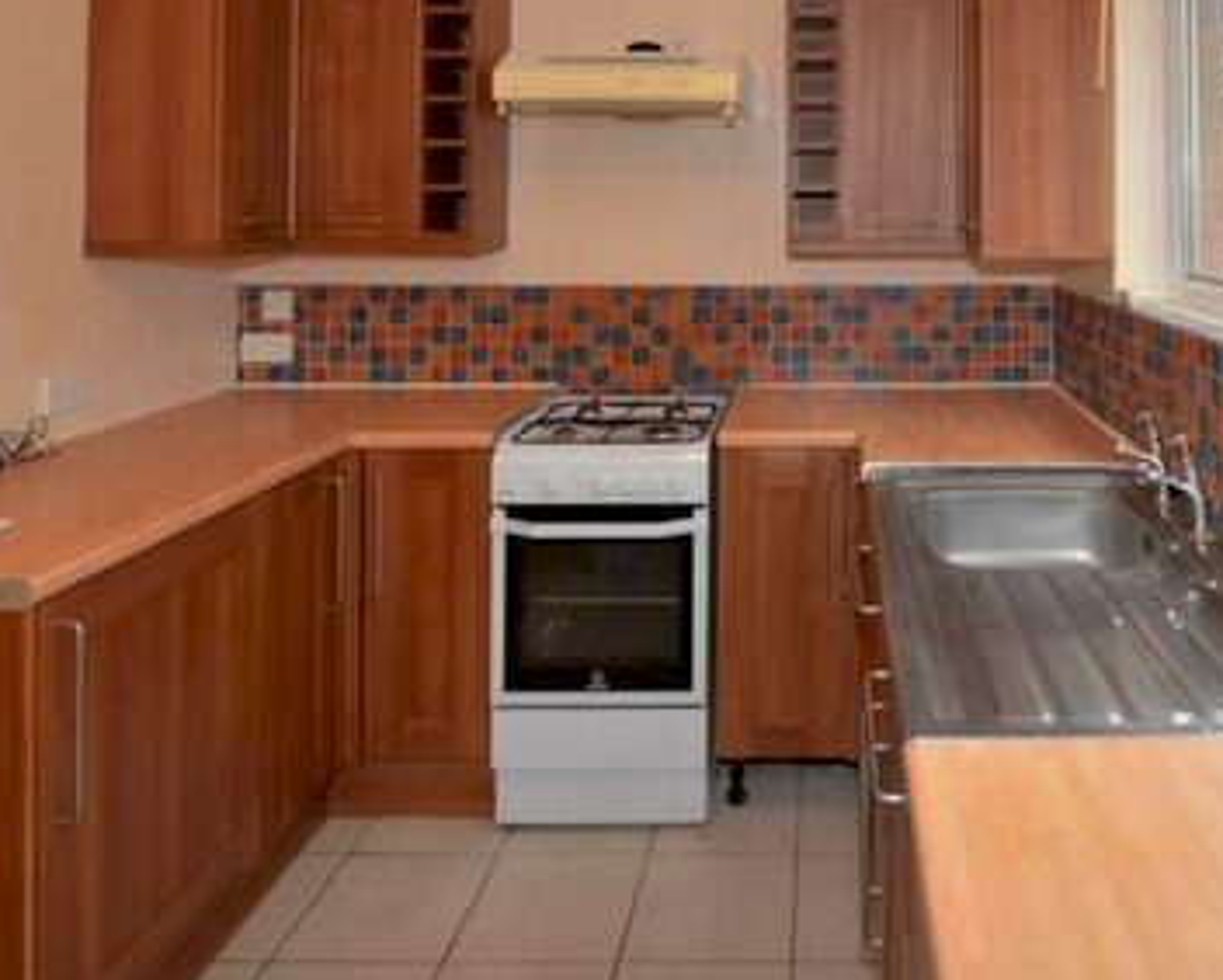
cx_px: 848
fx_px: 1014
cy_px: 191
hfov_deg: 60.2
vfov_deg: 48.5
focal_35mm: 28
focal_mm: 15
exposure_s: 1/60
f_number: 4
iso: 560
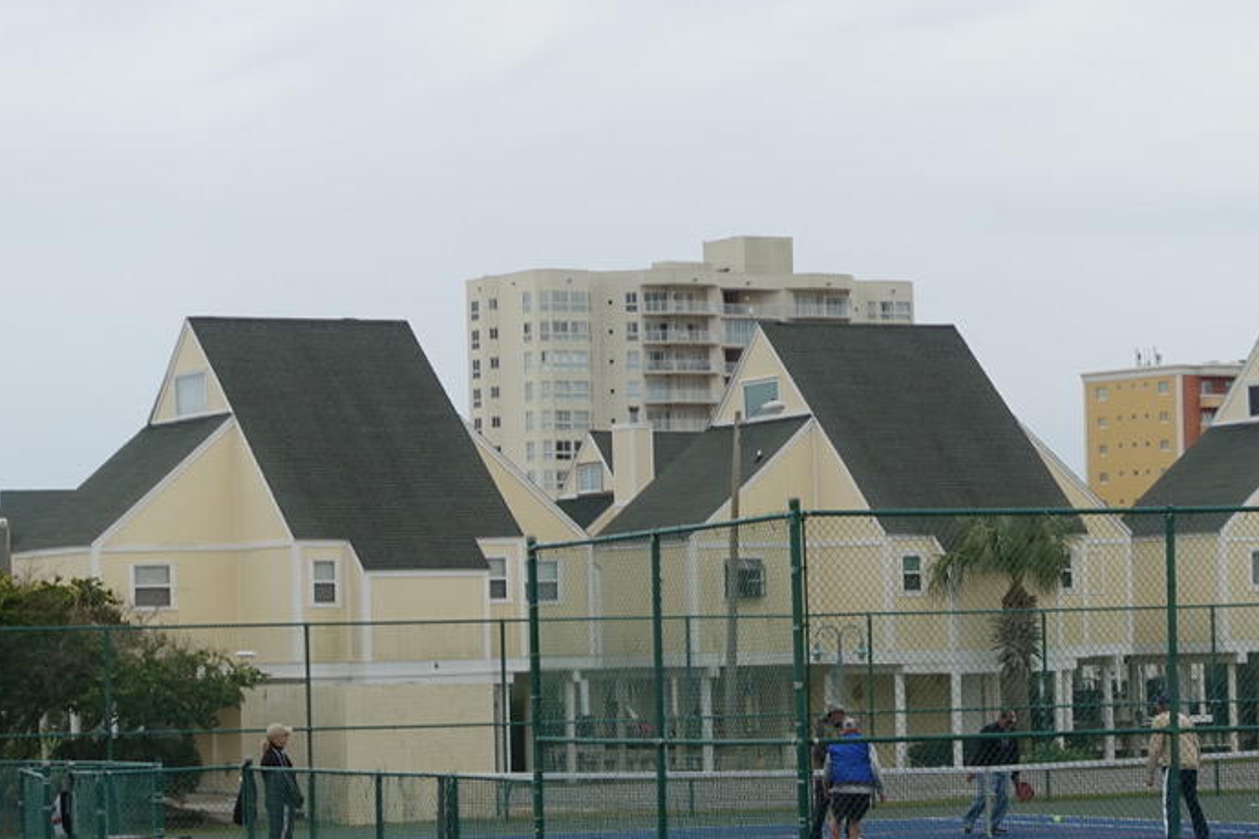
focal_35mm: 130
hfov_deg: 15.7
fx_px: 4545
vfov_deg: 10.5
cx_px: 822
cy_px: 628
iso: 125
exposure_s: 1/250
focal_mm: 25.7
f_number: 4
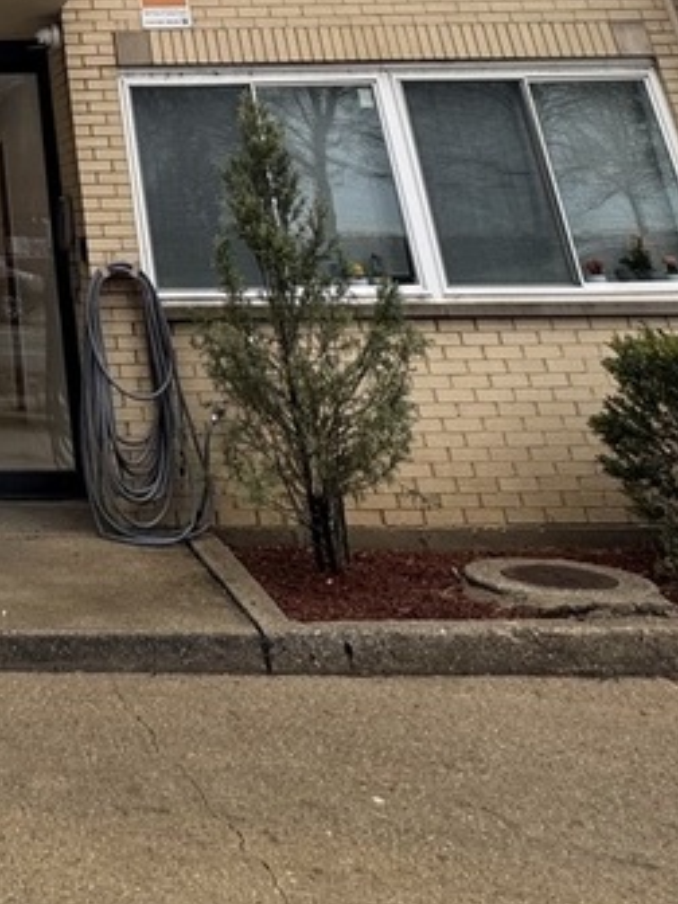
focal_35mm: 45
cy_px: -460
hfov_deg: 27.2
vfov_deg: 27.9
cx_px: -191
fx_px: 1175
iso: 40
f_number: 2.2
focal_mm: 2.22
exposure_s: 1/329
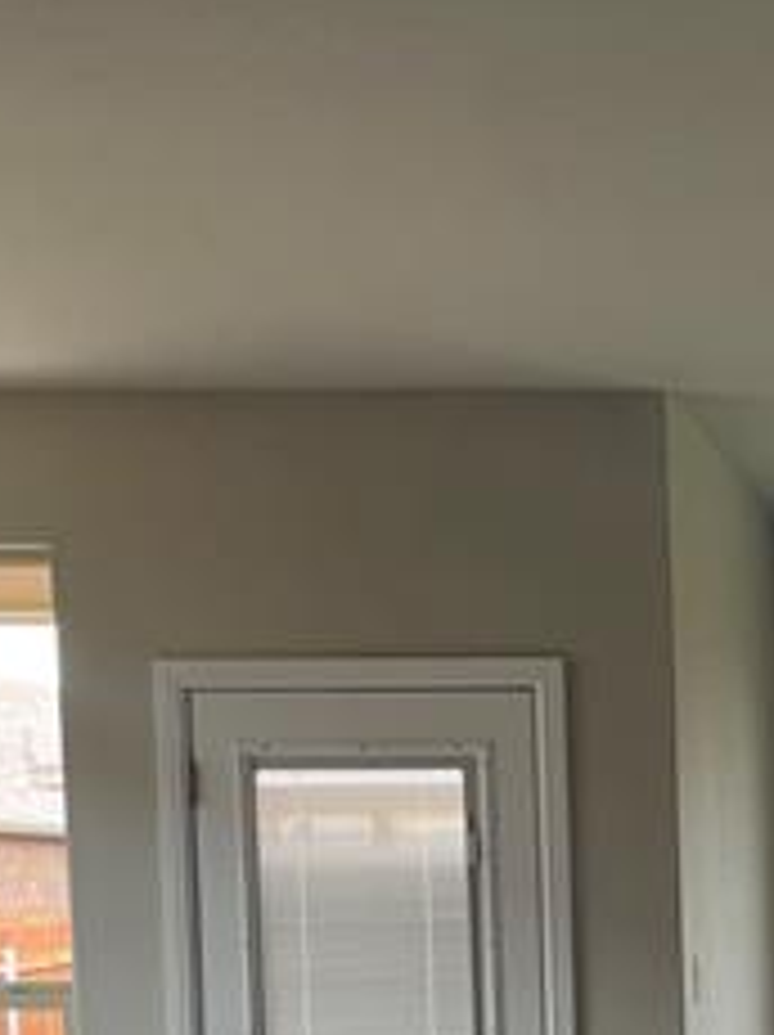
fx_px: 2599
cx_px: 1080
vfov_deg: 21.4
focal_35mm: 87
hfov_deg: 15.9
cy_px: 1134
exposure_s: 1/120
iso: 80
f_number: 1.6
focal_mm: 4.2
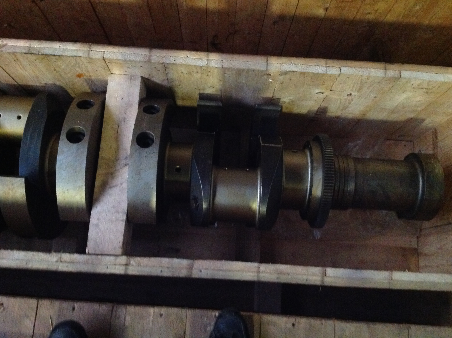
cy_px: 169
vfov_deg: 40.6
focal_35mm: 35
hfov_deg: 52.7
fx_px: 456
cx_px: 226
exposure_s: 1/17
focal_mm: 4.28
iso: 800
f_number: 2.4
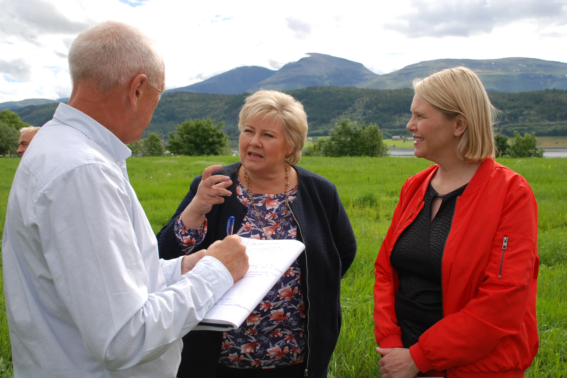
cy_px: 189
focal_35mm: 36
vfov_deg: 36.9
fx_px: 567
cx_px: 284
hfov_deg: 53.1
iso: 100
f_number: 7.1
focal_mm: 24
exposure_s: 1/200
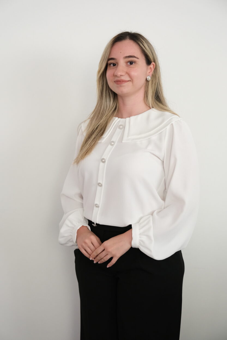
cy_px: 170
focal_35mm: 58
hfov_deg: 23.4
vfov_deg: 34.5
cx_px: 114
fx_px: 549
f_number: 3.2
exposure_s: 1/400
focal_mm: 38.8
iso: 3200
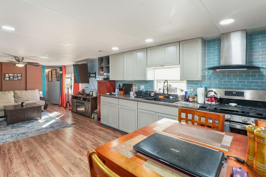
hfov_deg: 90.0
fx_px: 133
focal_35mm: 18
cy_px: 79
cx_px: 129
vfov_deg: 67.2
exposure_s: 1/8
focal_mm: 14
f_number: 5.6
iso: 400
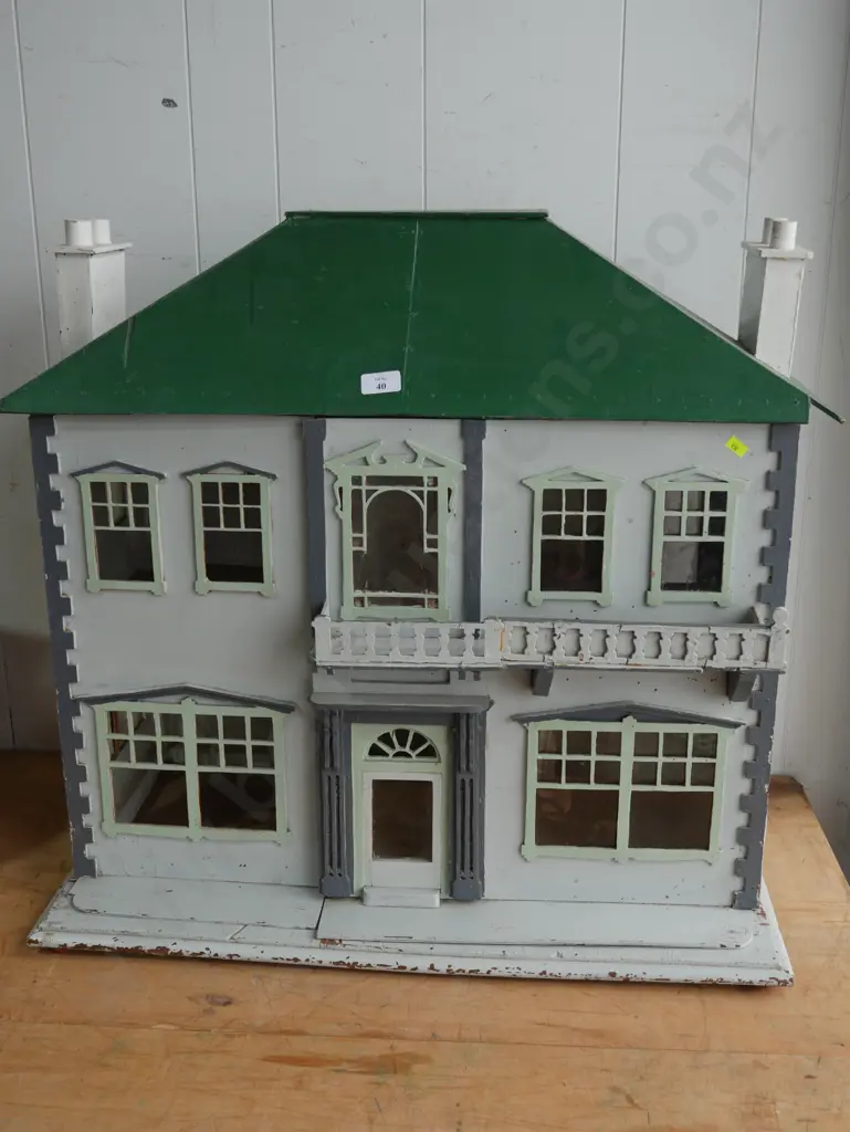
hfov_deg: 36.0
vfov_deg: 46.8
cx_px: 425
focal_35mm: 40
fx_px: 1309
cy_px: 566
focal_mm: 20
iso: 200
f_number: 5
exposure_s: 1/125
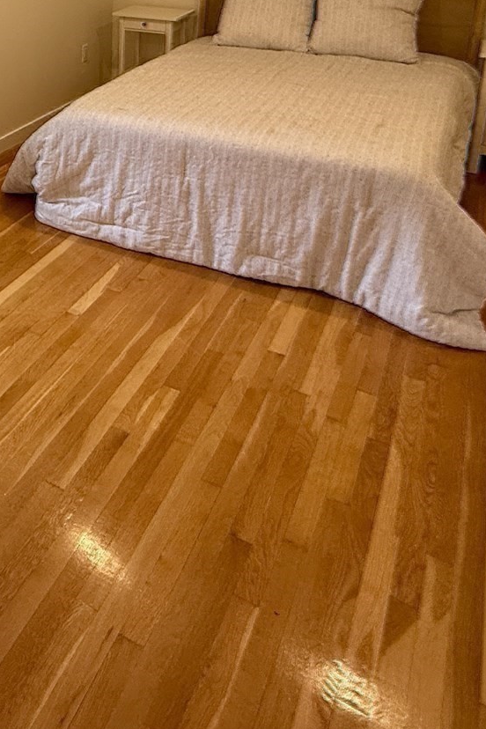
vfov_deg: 47.9
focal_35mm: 36
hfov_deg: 33.6
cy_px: 78
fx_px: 729
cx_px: -2
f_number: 2.2
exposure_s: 1/120
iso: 200
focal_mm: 2.22
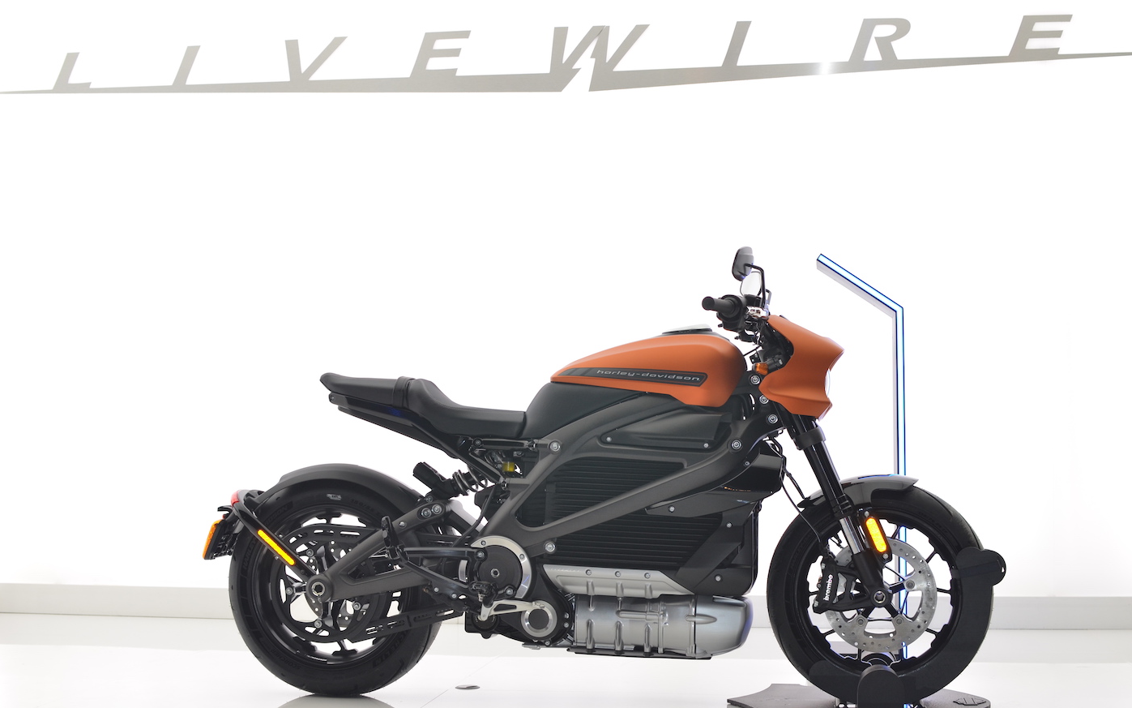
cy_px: 351
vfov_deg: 24.2
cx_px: 566
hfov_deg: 37.9
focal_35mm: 54
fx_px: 1651
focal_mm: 35
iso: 320
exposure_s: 1/200
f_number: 4
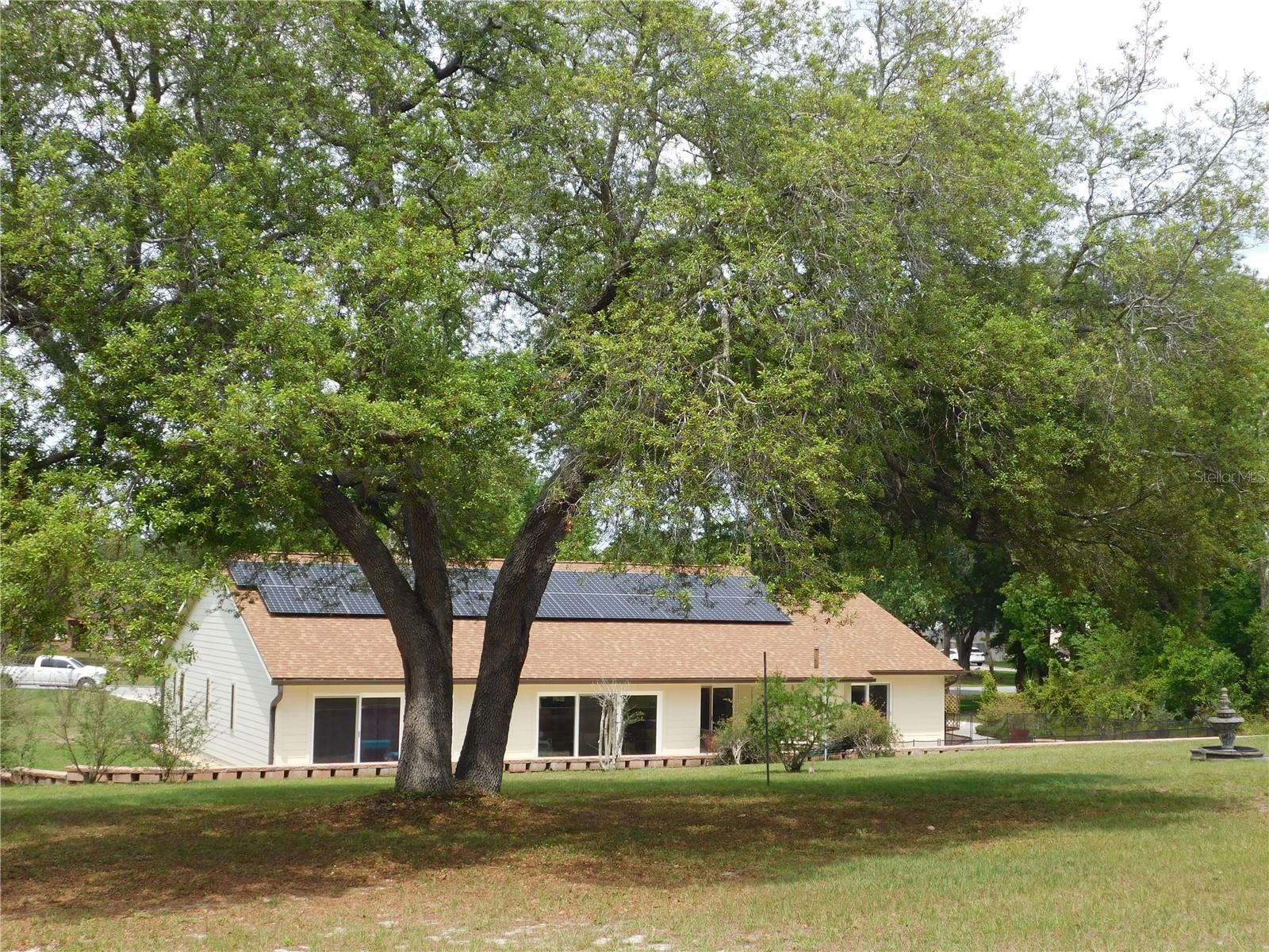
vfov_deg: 32.2
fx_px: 1650
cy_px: 476
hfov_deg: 42.1
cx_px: 634
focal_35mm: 45
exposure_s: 1/640
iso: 125
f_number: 3.7
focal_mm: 8
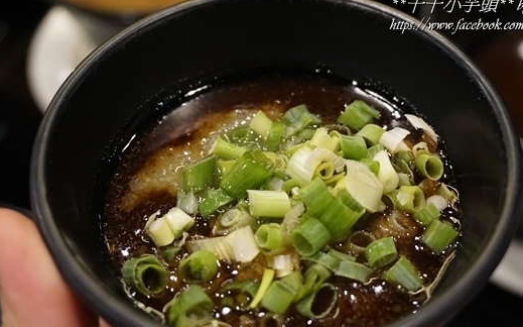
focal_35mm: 57
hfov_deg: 35.9
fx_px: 807
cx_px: 300
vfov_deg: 22.9
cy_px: 172
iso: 3200
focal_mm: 31
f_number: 5
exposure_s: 1/60
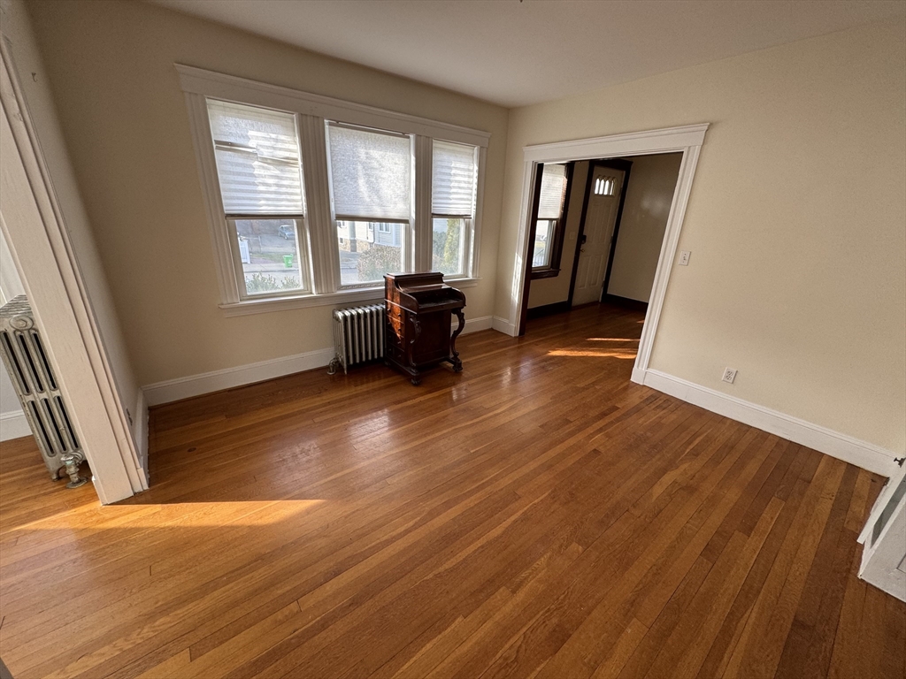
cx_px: 453
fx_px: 366
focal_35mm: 14
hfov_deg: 102.1
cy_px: 340
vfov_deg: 85.7
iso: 100
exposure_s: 1/99
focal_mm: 2.22
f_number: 2.2
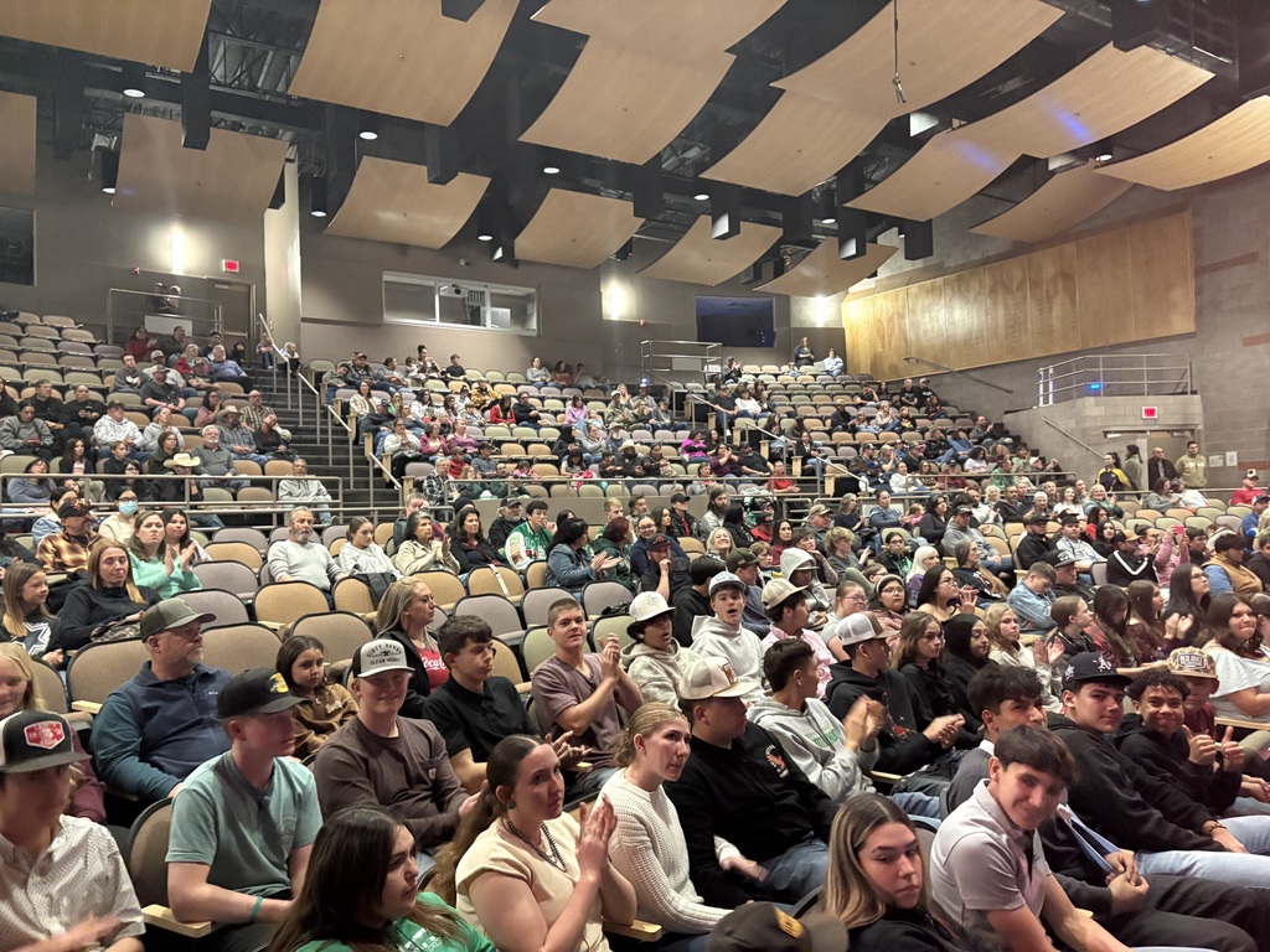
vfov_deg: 53.1
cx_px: 635
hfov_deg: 67.3
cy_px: 476
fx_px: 954
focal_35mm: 26
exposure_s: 1/30
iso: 1000
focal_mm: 5.96
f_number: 1.6
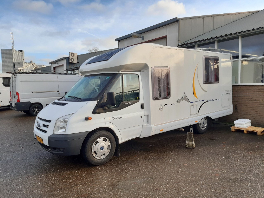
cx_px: 132
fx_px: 198
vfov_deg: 53.1
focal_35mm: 26
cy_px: 99
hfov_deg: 67.3
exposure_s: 1/698
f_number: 1.7
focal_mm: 3.92
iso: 40
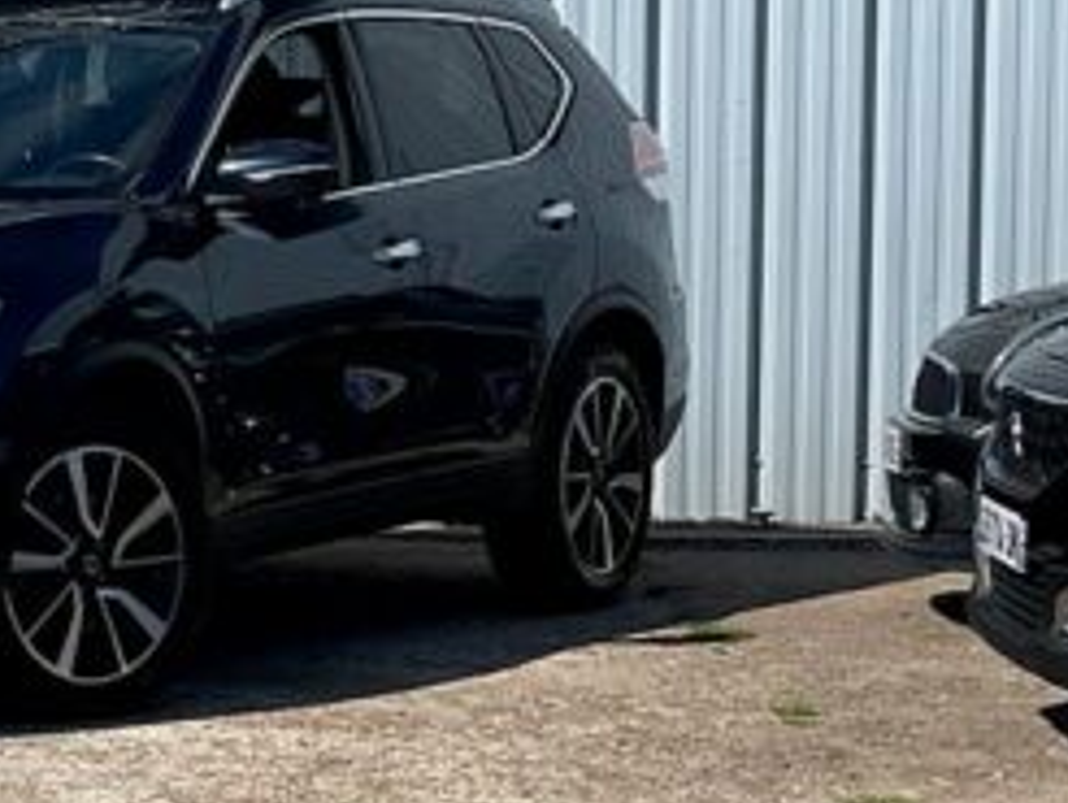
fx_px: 5219
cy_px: 430
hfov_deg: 11.5
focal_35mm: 169
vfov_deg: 8.8
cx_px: -82
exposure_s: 1/2817
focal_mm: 6
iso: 32
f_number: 2
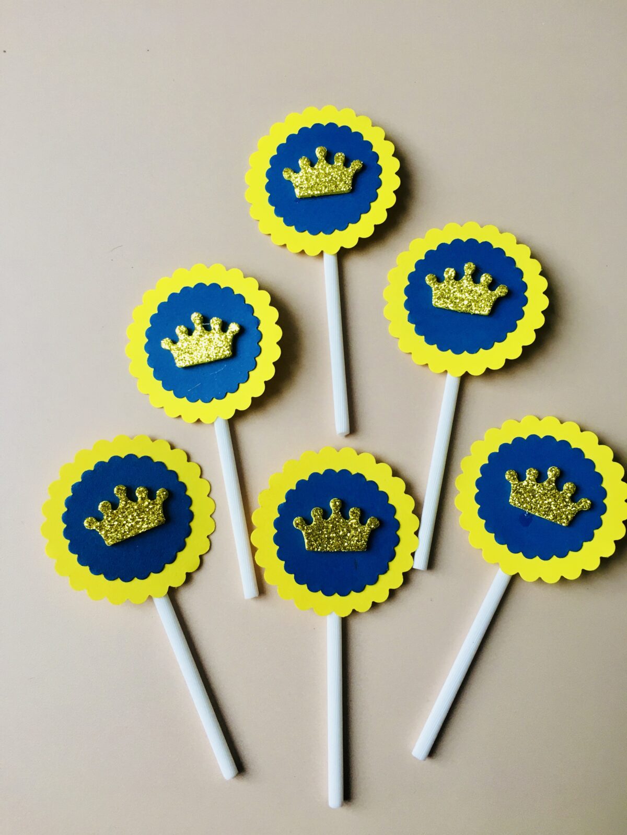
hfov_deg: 48.2
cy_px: 418
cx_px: 314
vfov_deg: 61.7
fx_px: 700
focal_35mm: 29
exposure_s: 1/30
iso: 40
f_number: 2.2
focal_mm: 4.15
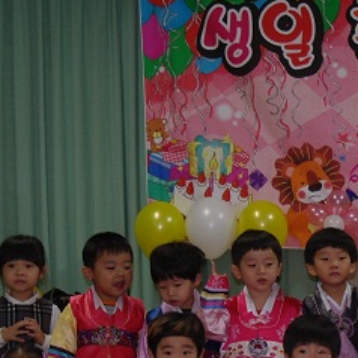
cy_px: 300
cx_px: 382
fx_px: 1252
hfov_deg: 15.9
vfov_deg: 16.1
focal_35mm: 107
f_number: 4.3
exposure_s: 1/45
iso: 400
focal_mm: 29
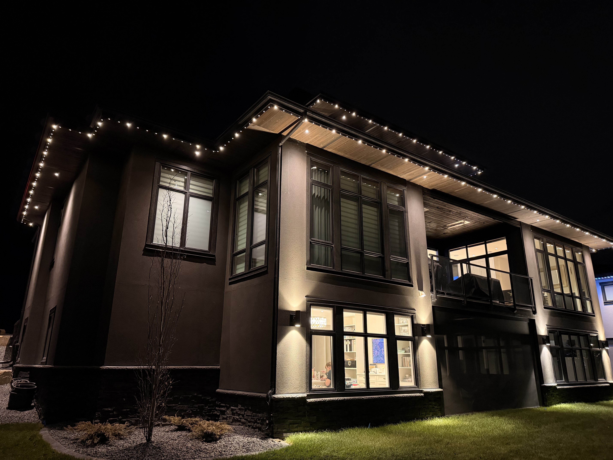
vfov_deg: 56.8
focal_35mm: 24
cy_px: 230
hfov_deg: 71.6
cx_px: 306
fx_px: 425
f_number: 1.78
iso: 800
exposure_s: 1/30
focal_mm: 6.76
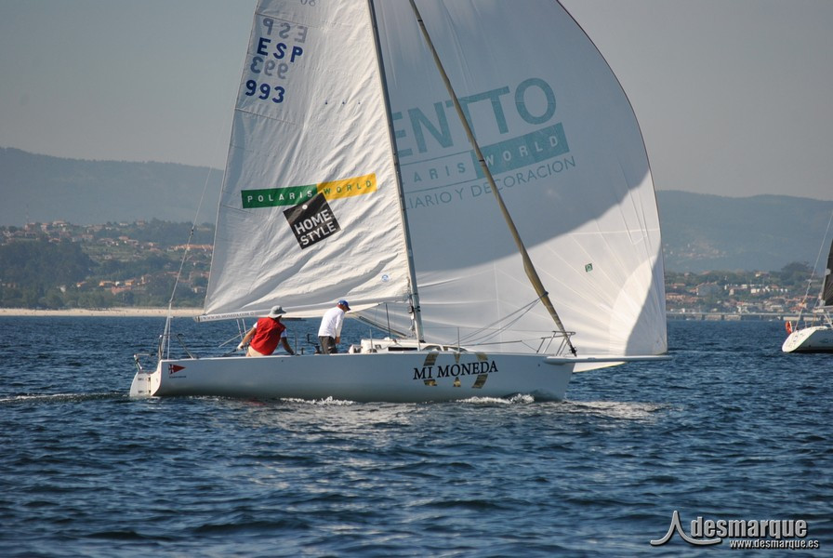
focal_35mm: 248
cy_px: 279
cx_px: 416
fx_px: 5734
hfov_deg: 8.3
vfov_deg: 5.6
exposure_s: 1/1250
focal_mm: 165
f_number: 5.3
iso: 200
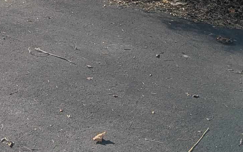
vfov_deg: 11.6
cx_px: 145
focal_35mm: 100
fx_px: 662
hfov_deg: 20.8
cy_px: -162
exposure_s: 1/1669
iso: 44
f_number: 1.73
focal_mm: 4.38
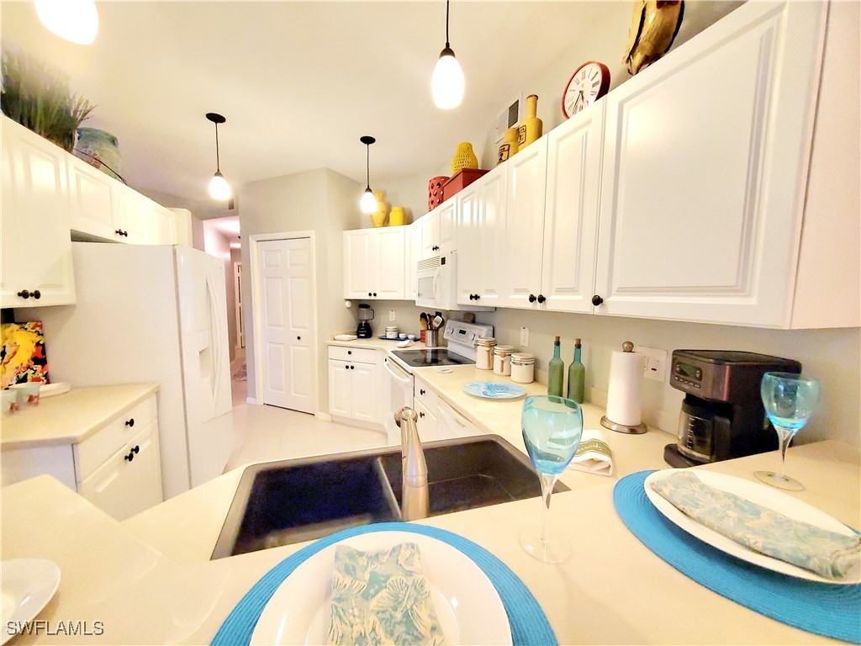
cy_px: 323
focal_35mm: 13
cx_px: 430
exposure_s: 1/60.2
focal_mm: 1.8
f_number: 2.2
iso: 400
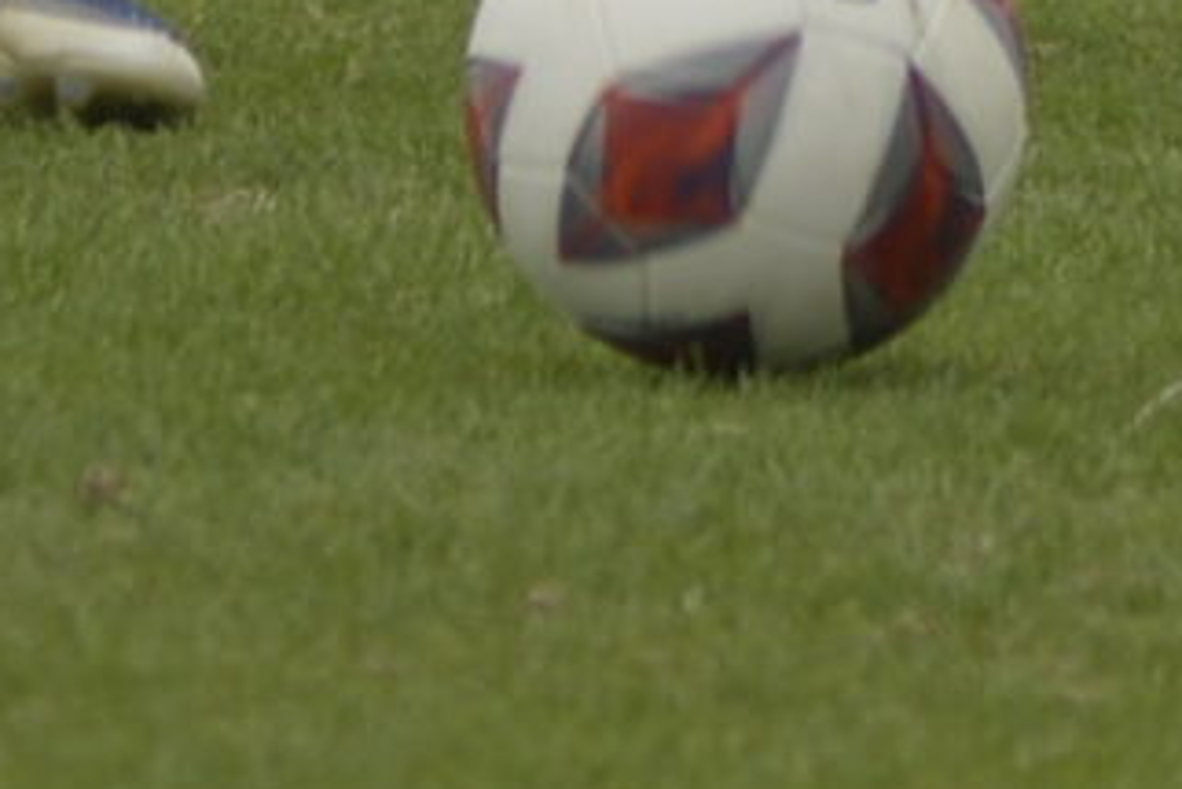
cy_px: -1382
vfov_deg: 0.6
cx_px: 866
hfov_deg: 0.9
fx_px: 78240
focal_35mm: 2382
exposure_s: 1/640
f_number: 5.6
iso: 280
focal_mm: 300
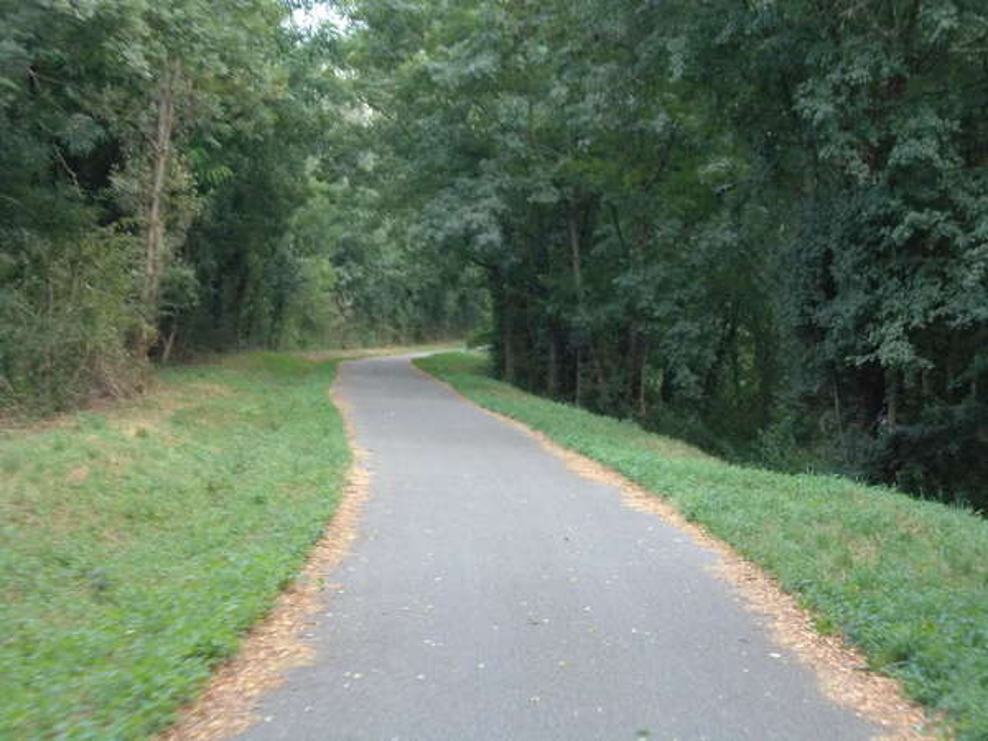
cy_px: 370
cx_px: 494
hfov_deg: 23.8
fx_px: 2340
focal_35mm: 82
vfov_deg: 18.0
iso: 200
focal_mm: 11.6
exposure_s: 1/50
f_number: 4.8
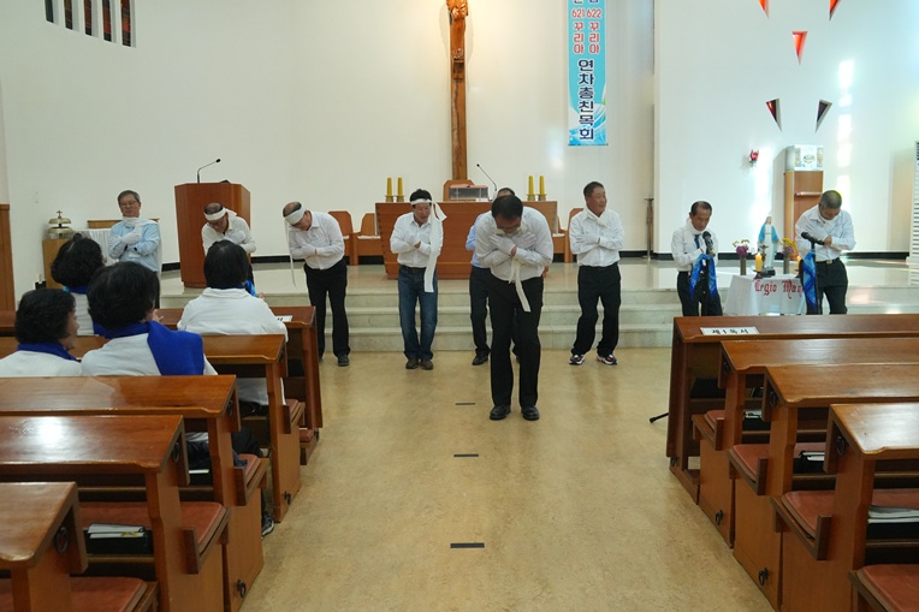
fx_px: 766
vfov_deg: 43.6
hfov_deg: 61.9
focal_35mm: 30
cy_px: 306
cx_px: 460
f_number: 6.3
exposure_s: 1/160
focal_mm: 20
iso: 3200
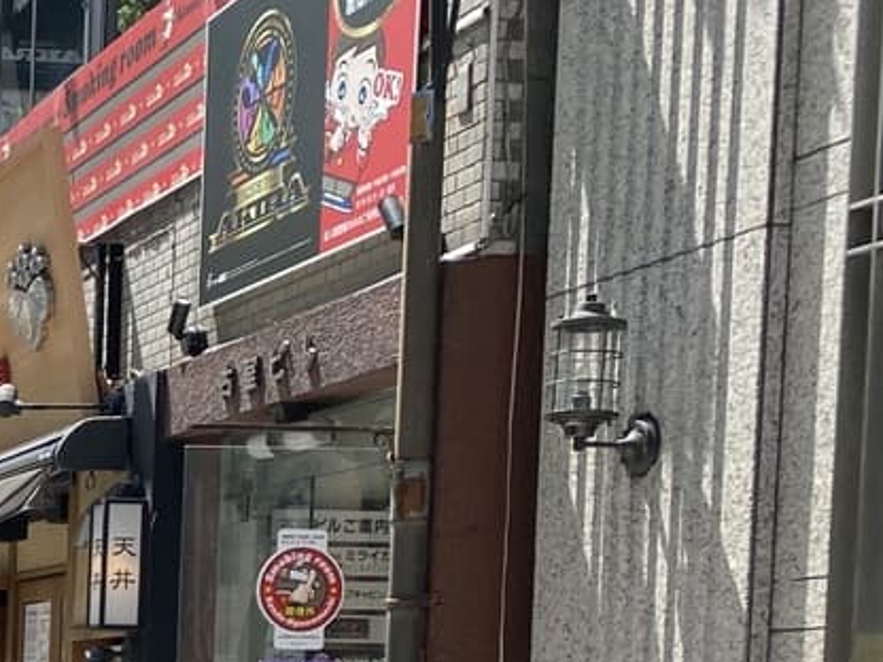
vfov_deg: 15.6
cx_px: -490
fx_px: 2296
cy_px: 870
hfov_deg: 18.8
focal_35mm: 90
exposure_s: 1/1961
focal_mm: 4.25
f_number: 1.8
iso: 32
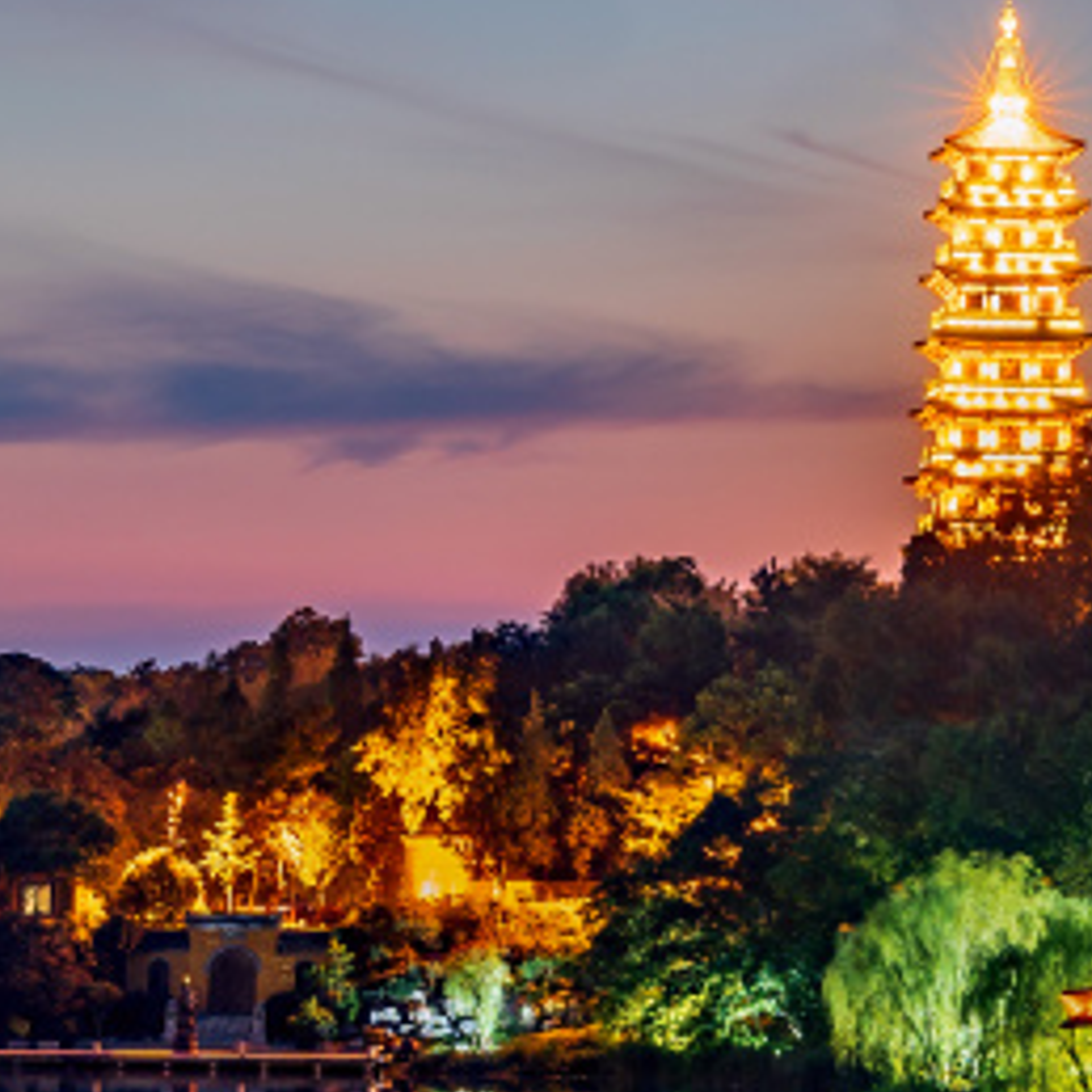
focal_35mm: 197
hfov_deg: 8.8
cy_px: 649
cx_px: 1062
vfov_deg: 8.9
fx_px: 7031
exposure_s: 8
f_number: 11
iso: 200
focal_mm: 50
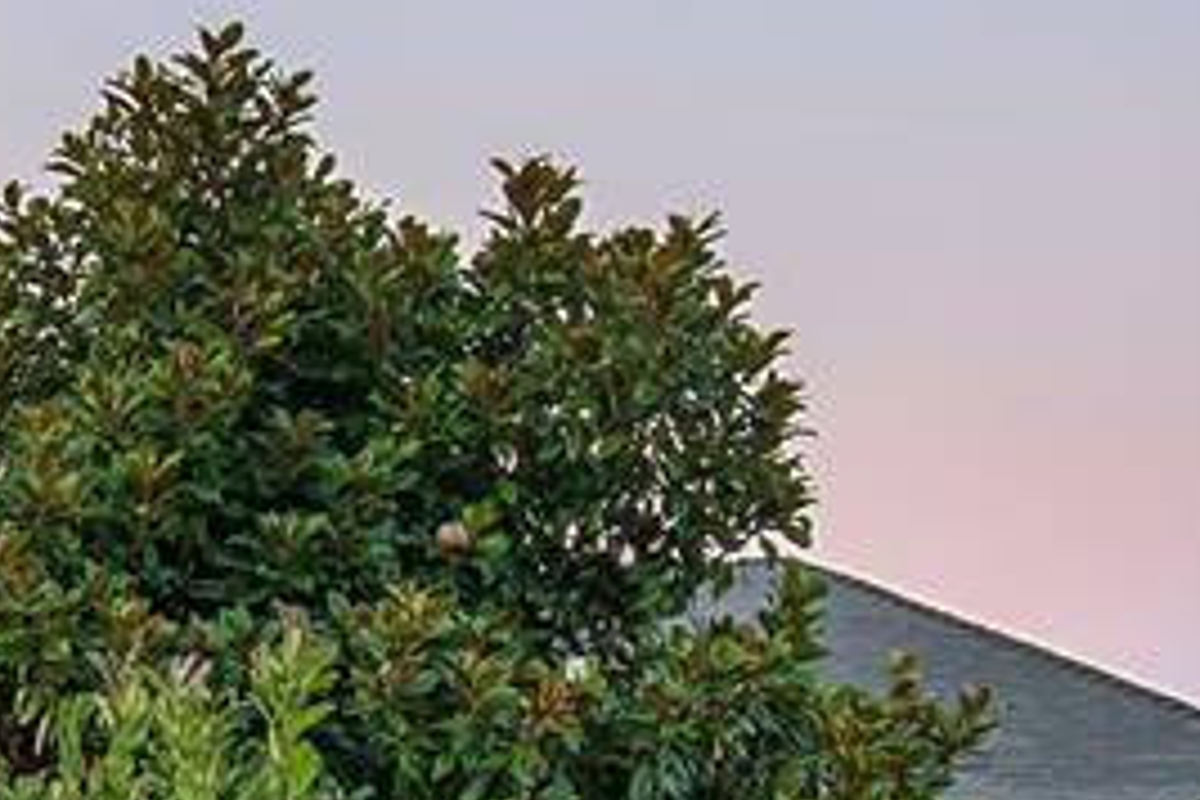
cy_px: 921
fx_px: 3833
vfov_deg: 11.7
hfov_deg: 17.3
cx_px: -63
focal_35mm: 115
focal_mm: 20
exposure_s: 1/13
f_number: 7.1
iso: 640
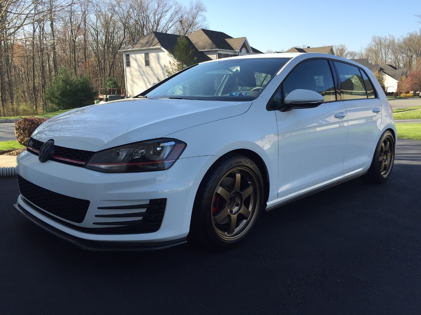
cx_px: 210
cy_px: 158
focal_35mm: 29
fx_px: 353
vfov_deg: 48.2
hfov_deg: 61.7
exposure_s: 1/670
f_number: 2.2
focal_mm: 4.15
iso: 32
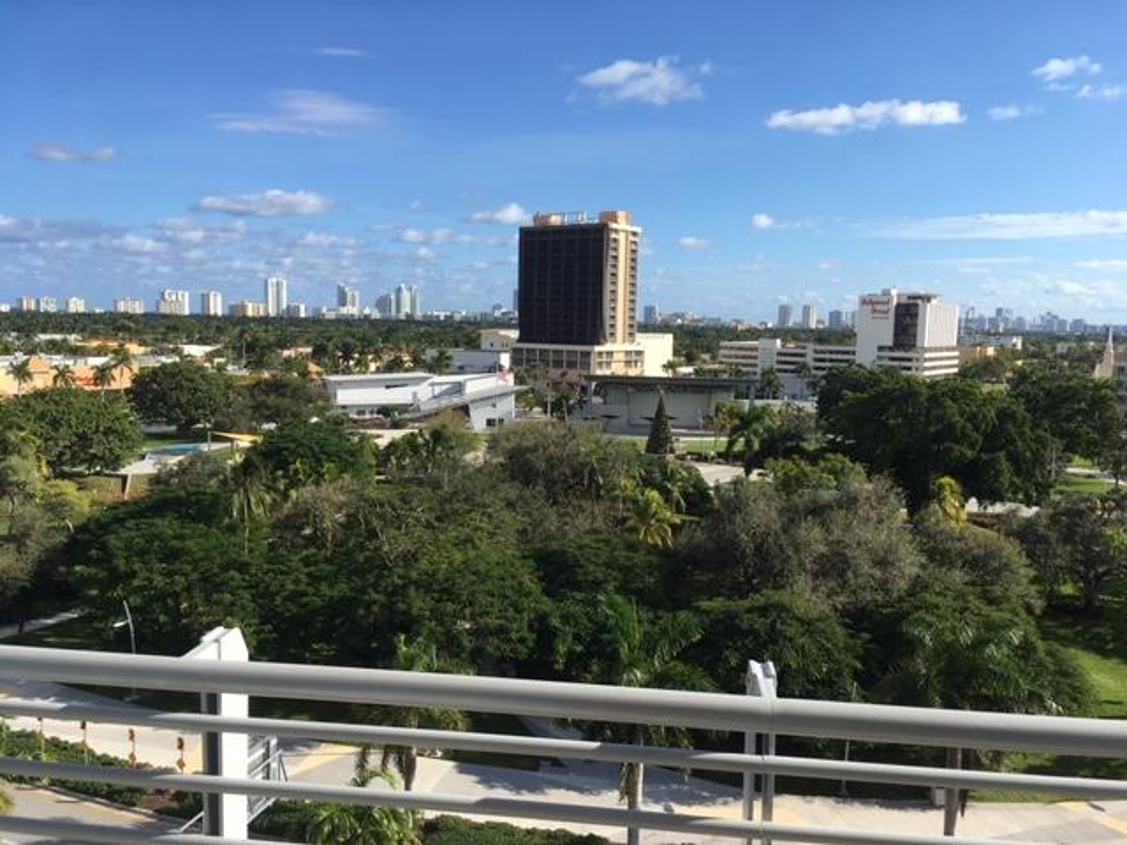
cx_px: 564
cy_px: 422
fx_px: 944
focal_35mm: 29
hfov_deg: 61.7
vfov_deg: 48.2
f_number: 2.2
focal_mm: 4.15
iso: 25
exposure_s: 1/1282
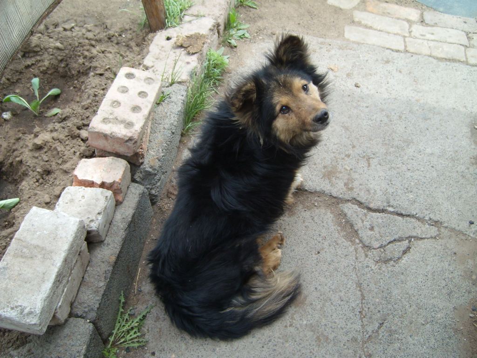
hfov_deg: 52.6
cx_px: 238
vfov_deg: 40.7
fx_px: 482
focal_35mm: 35
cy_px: 179
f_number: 2.8
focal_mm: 5.8
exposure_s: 1/419
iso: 50
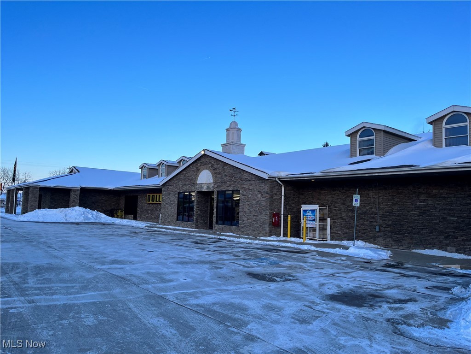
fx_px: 354
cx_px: 236
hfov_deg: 67.3
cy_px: 177
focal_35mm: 26
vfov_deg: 53.1
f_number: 1.6
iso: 50
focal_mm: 5.1
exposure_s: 1/891
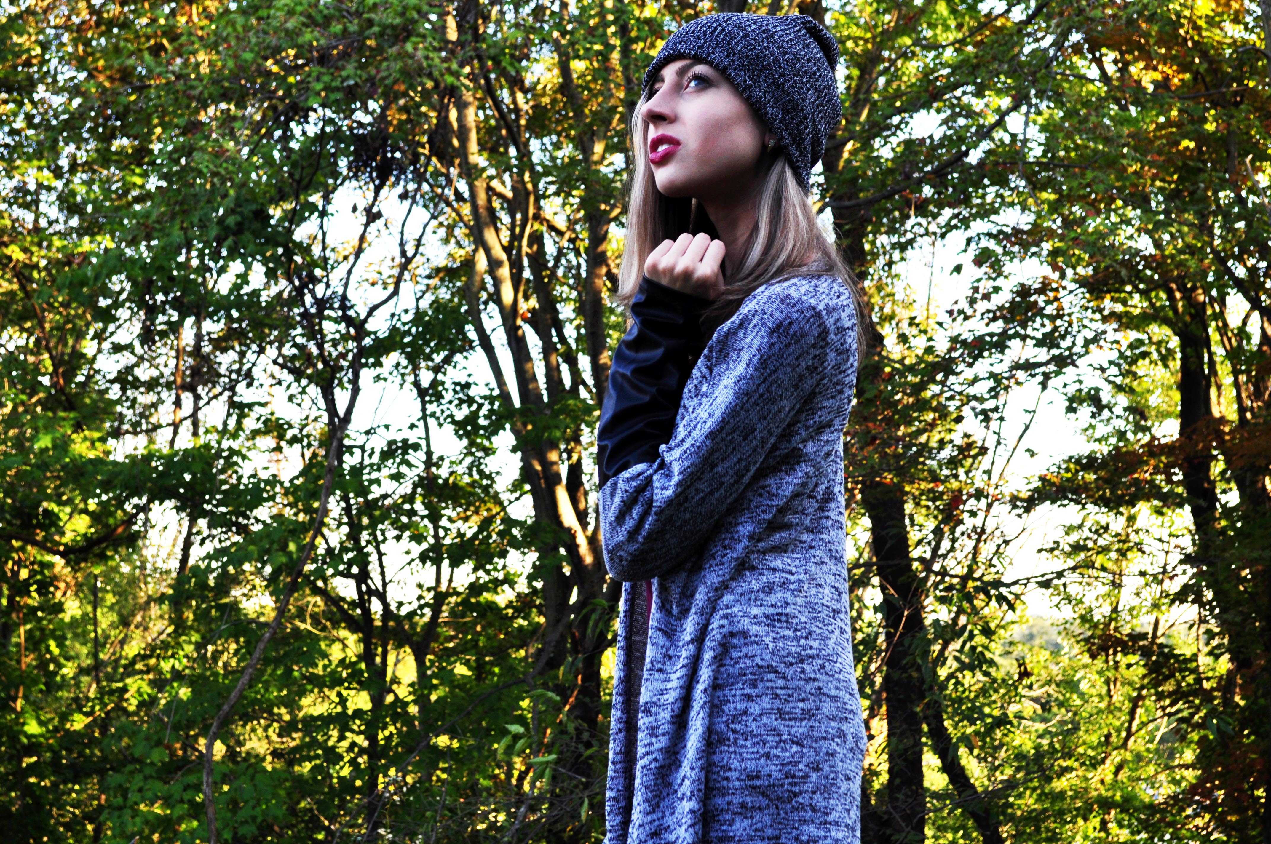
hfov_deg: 33.4
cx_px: 636
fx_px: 2116
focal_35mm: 60
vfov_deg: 22.6
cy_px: 422
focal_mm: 40
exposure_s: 1/60
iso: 160
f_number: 8
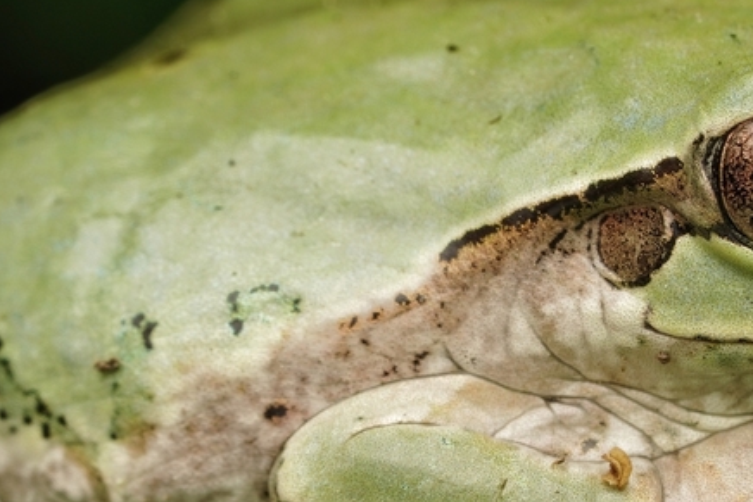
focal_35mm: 353
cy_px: 378
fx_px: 7386
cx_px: 446
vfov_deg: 3.9
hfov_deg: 5.8
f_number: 11
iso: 100
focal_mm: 90
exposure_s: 1/100
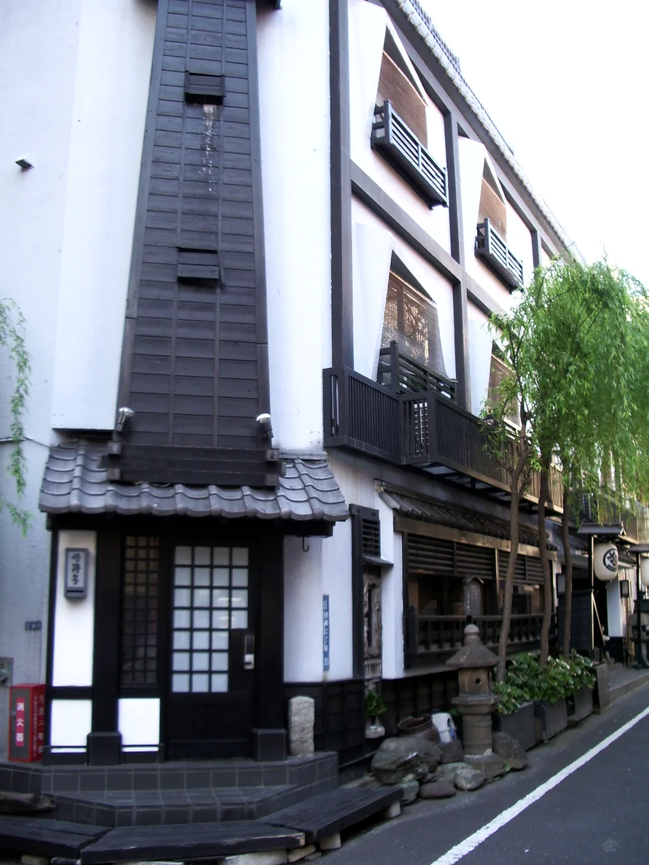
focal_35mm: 36
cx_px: 322
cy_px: 427
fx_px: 900
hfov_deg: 39.7
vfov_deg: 51.4
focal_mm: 5.8
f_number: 2.6
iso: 100
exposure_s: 1/80
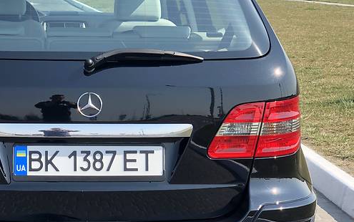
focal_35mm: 89
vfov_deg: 14.7
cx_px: 91
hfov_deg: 23.1
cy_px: 157
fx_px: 859
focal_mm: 6
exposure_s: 1/273
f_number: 2.4
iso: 16
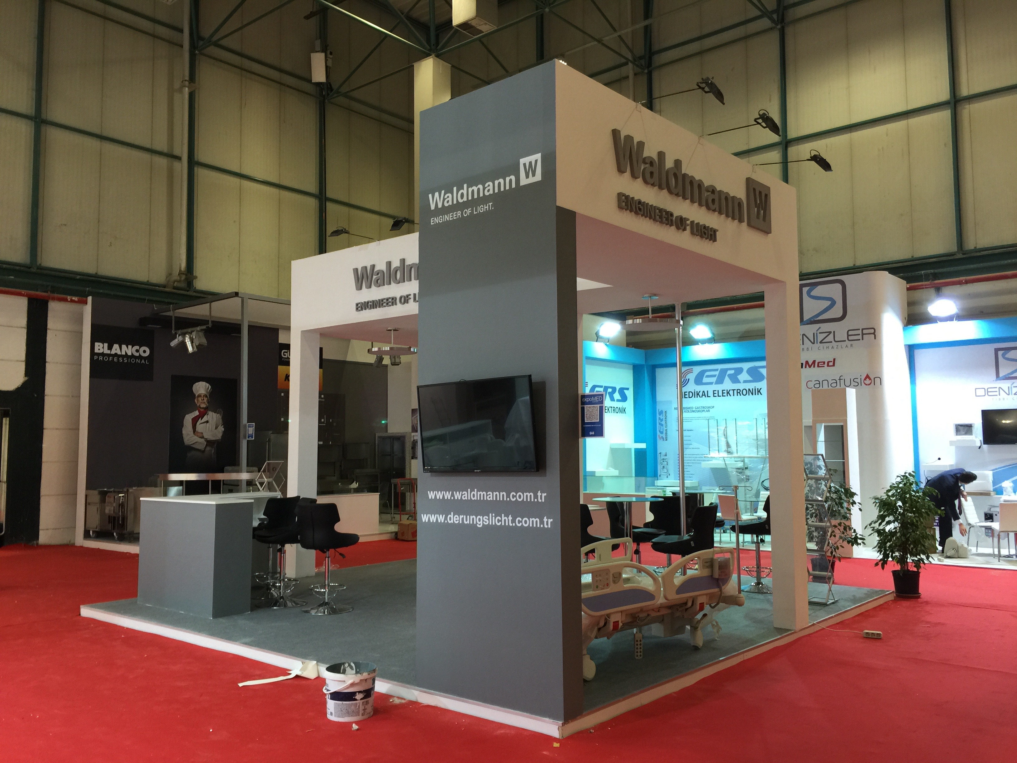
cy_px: 382
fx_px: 852
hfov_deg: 61.7
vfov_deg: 48.2
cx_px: 508
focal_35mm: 29
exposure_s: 1/15
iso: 32
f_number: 2.2
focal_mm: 4.15
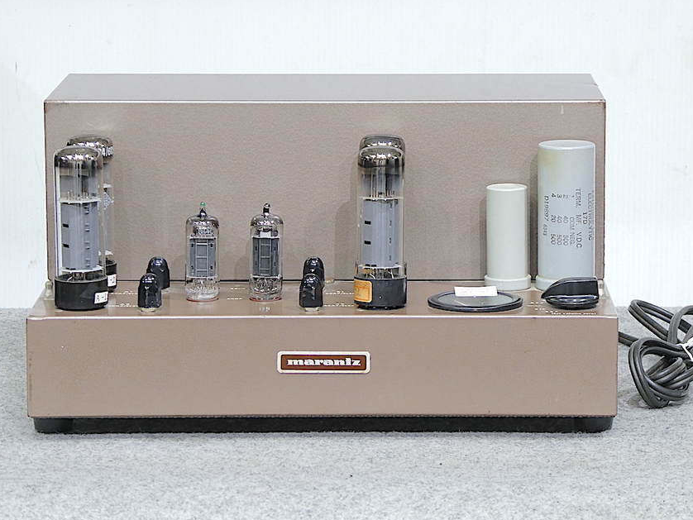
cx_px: 339
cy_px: 241
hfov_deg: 13.9
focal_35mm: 142
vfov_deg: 10.5
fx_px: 2844
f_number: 5.2
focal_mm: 22.3
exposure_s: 1/4
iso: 200
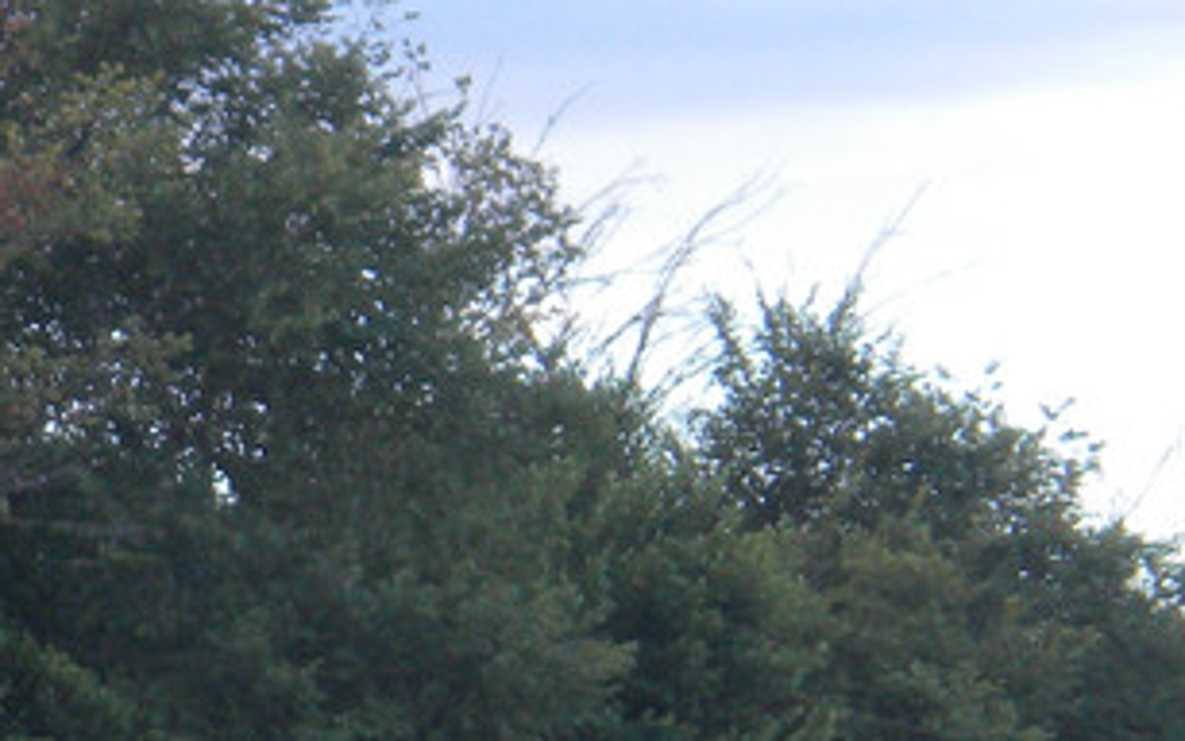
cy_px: 1254
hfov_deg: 7.1
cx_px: -639
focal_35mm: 291
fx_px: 9400
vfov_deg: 4.5
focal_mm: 14.3
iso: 159
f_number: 5.1
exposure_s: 1/125
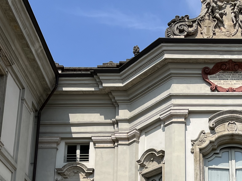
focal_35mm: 67
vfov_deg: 20.6
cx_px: 192
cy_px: 212
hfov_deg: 28.4
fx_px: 468
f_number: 1.6
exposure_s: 1/5848
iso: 50
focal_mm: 5.1
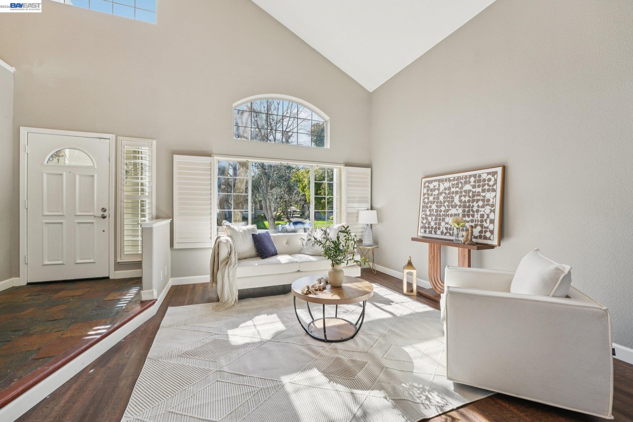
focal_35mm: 14
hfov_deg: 104.3
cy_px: 211
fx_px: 246
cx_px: 316
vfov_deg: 81.2
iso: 640
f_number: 8
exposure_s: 1/160
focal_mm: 14
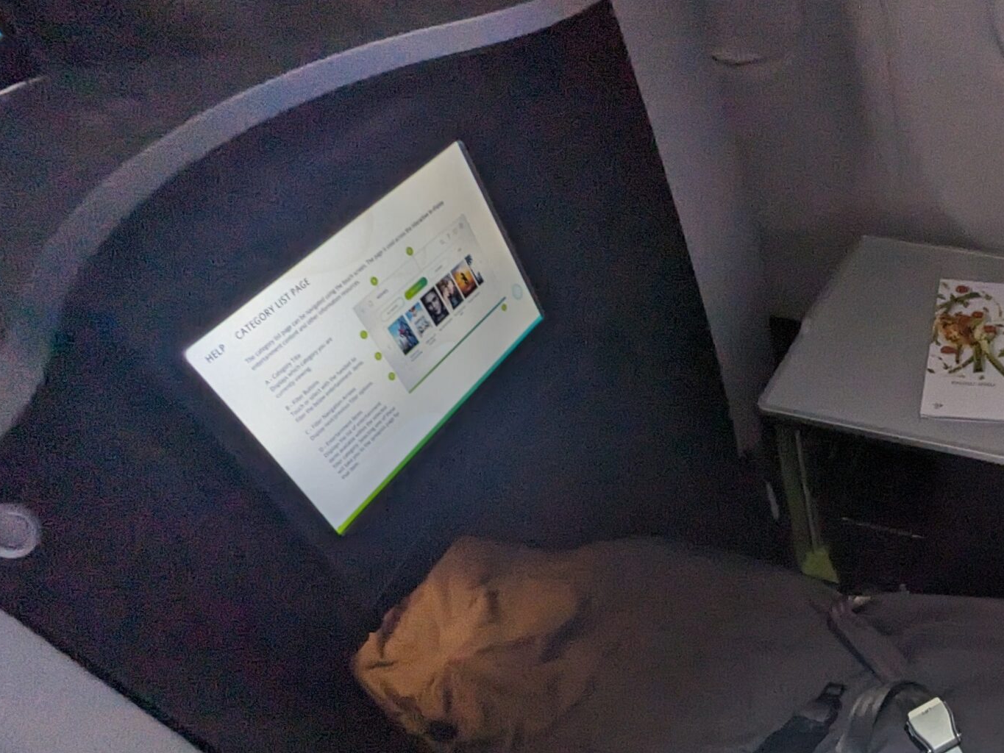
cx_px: 911
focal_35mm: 30
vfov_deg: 44.3
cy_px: 612
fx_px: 870
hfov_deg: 52.4
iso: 231
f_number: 2.2
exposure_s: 1/24
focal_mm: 2.35
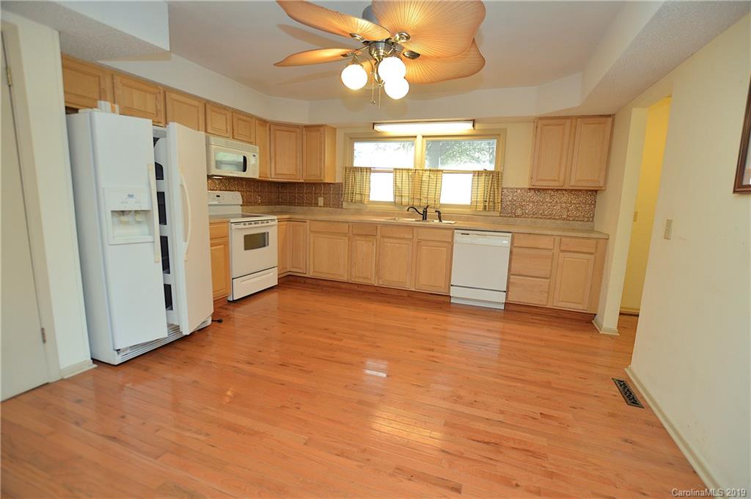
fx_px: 313
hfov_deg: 100.5
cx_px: 376
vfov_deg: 77.2
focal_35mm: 15
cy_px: 250
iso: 500
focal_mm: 10
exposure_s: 1/60
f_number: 3.5
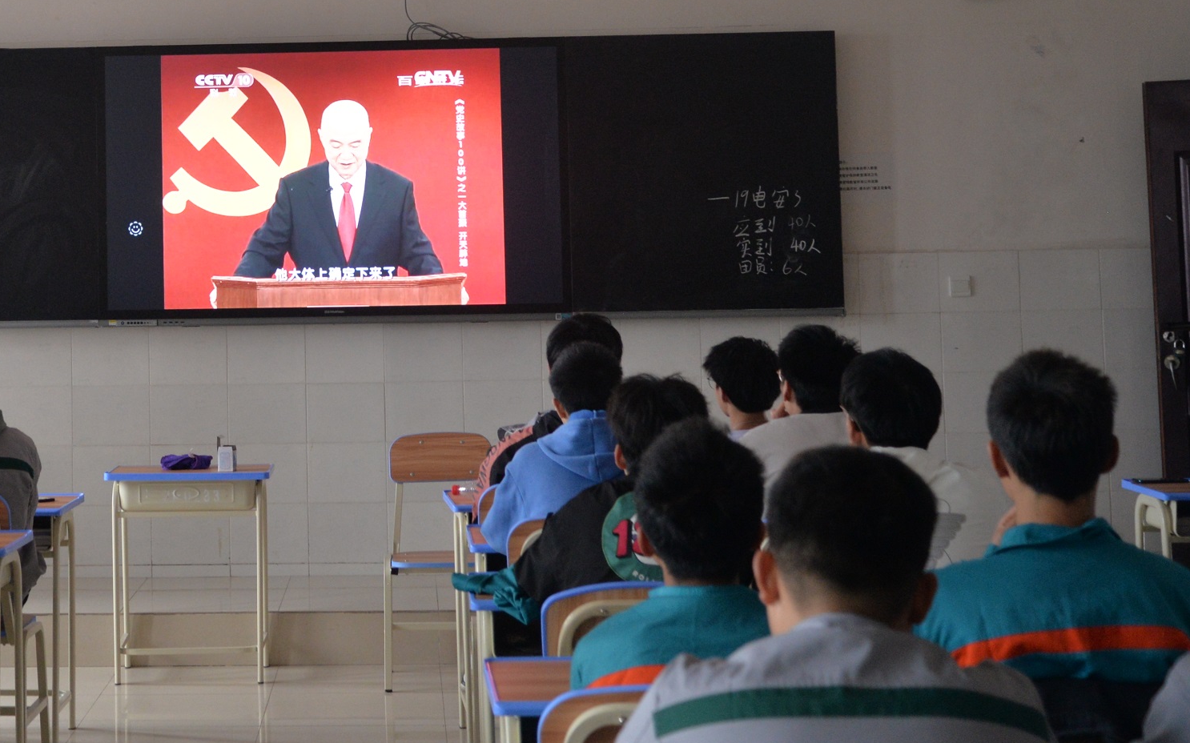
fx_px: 2270
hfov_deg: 28.8
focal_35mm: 70
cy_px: 56
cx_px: 249
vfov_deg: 18.3
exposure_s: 1/100
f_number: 4
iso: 1100
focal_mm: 34
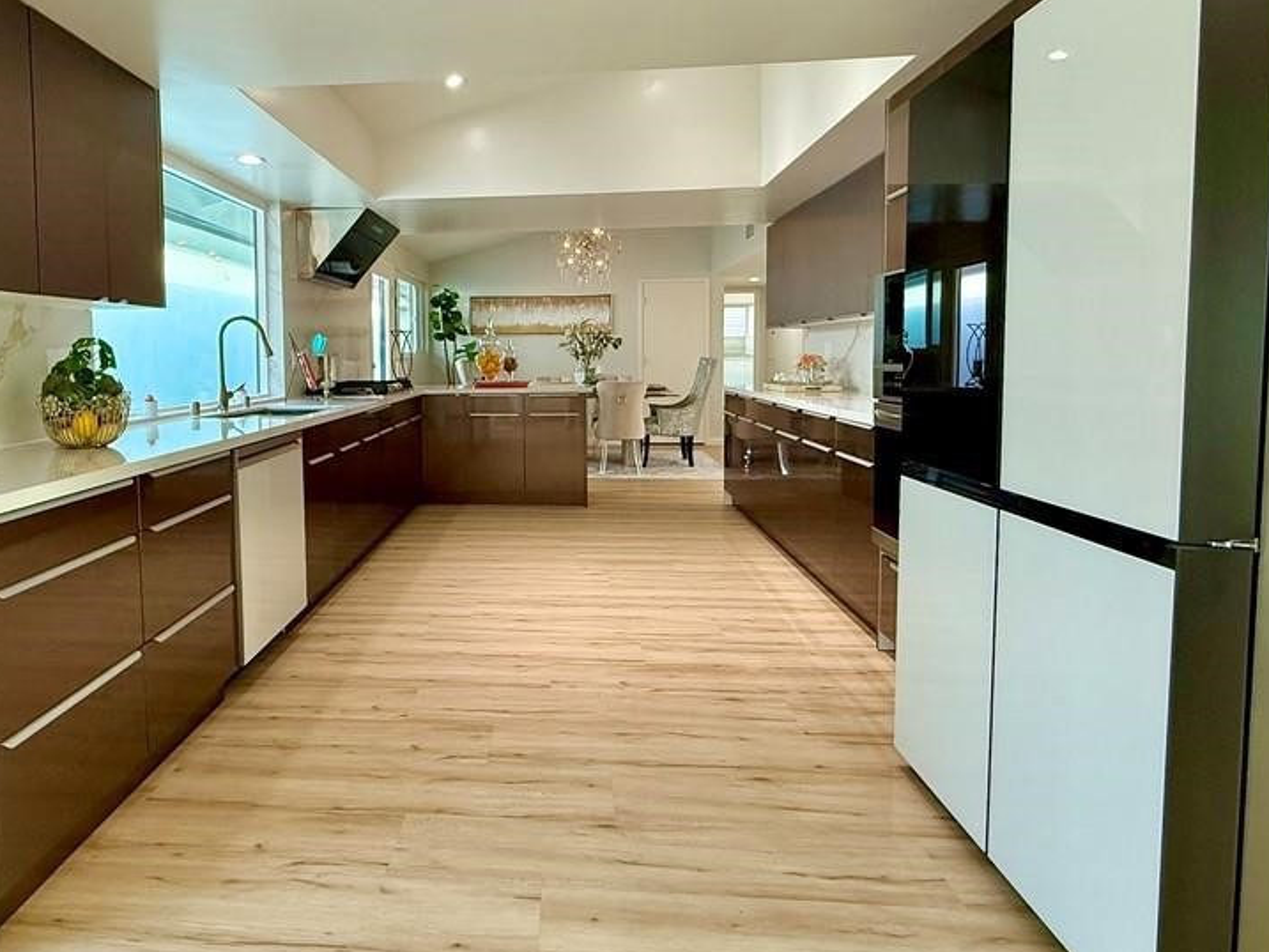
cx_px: 499
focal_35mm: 20
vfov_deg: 65.6
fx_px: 733
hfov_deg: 80.6
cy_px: 396
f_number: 2.2
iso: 200
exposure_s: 1/120
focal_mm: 2.22
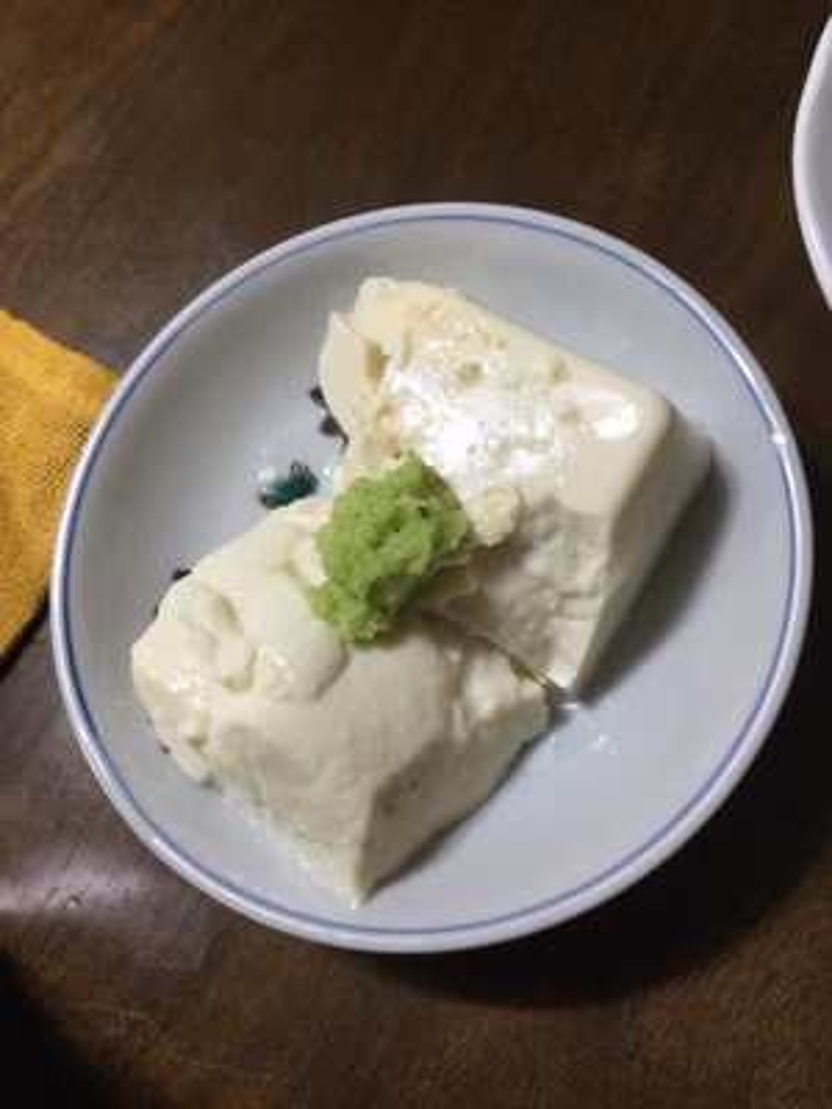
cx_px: 416
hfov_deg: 45.4
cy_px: 554
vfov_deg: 58.4
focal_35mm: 31
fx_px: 993
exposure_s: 1/30
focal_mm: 3.3
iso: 125
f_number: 2.4
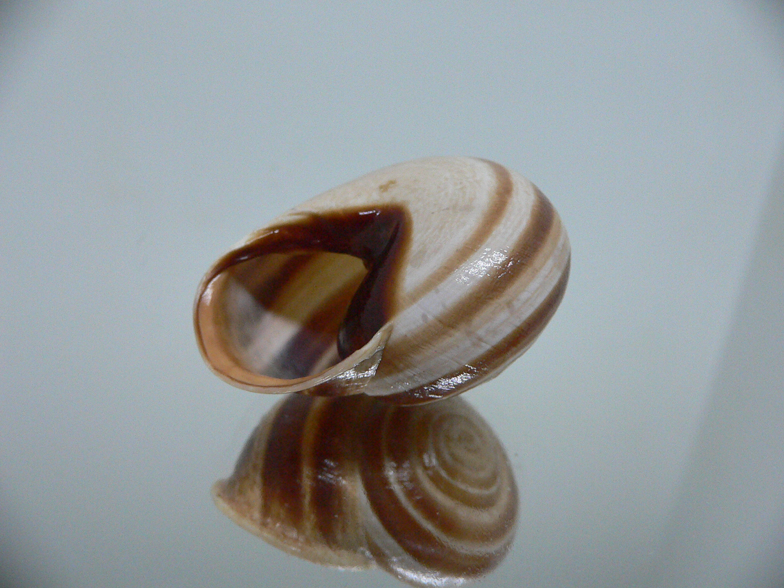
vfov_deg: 40.7
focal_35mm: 35
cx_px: 392
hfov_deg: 52.6
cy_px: 294
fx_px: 793
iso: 200
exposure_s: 1/60
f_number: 2.8
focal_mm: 4.6
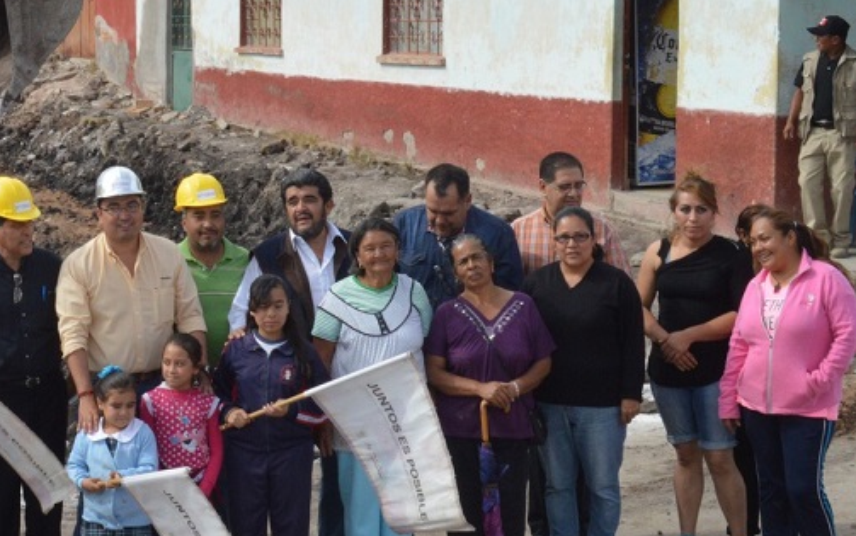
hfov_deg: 22.9
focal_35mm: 88
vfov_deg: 14.9
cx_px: 71
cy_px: 210
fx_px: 2054
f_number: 18
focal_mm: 29
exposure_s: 1/200
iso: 800
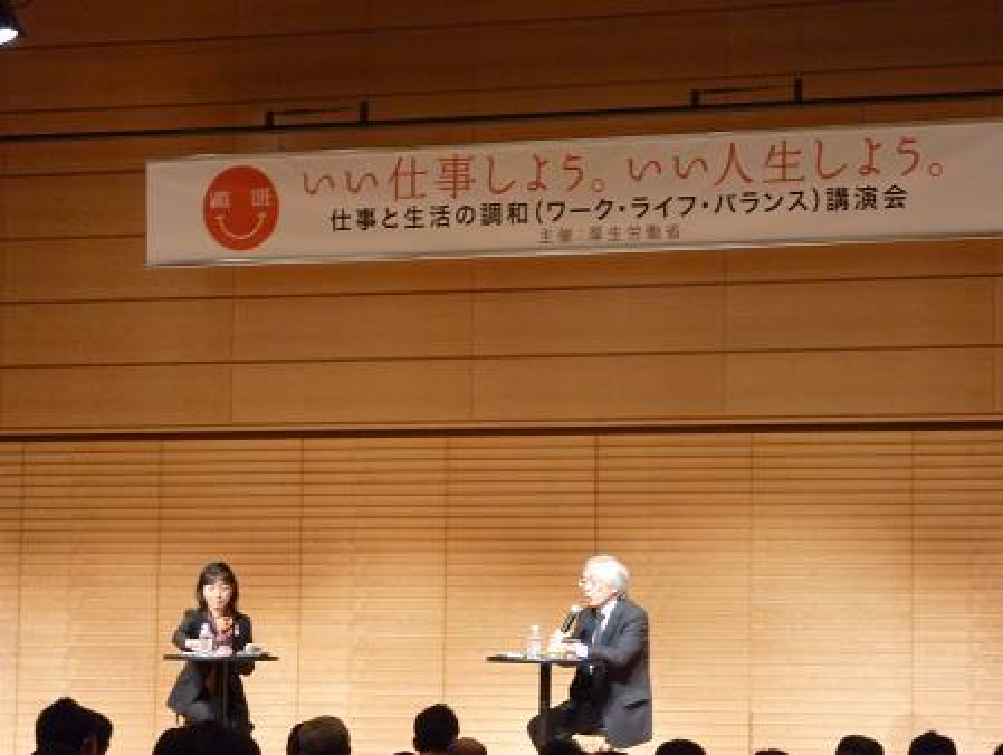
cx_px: 502
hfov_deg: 15.7
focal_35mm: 125
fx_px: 3627
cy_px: 378
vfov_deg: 11.9
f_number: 5.9
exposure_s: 1/6
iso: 400
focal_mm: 22.5
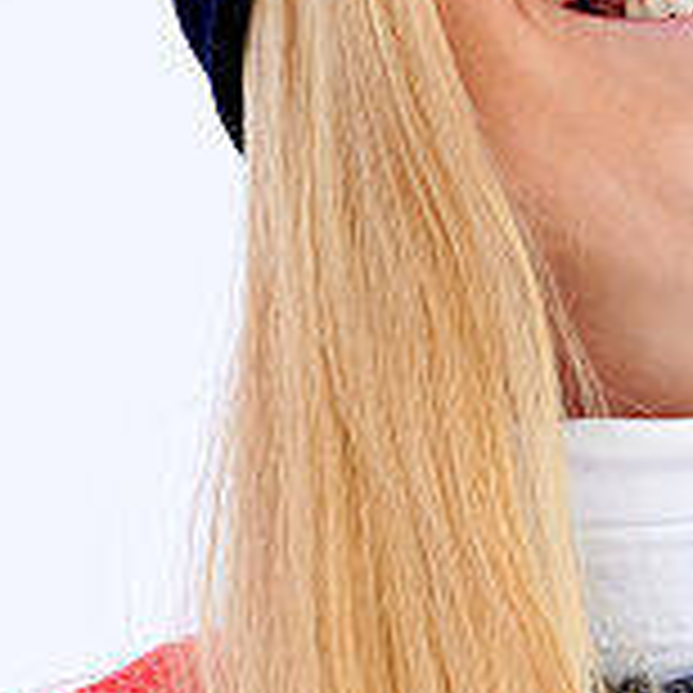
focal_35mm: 2260
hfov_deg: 0.8
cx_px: 806
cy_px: 461
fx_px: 51188
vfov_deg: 0.8
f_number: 5.6
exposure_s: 1/1000
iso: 900
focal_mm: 400
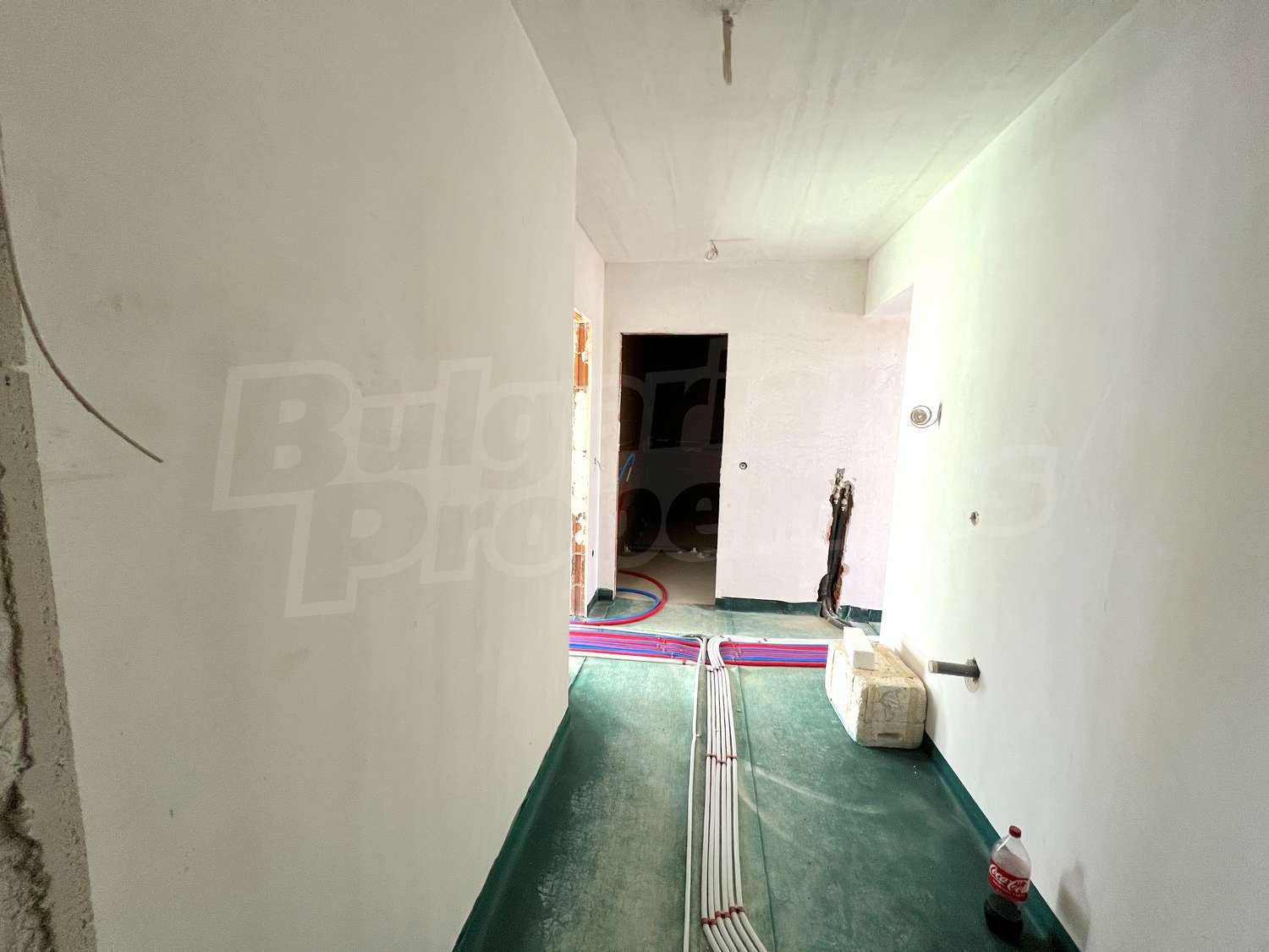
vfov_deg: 89.9
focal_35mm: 13
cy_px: 476
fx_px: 477
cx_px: 634
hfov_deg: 106.2
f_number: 1.8
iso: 250
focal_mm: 1.57
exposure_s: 1/121
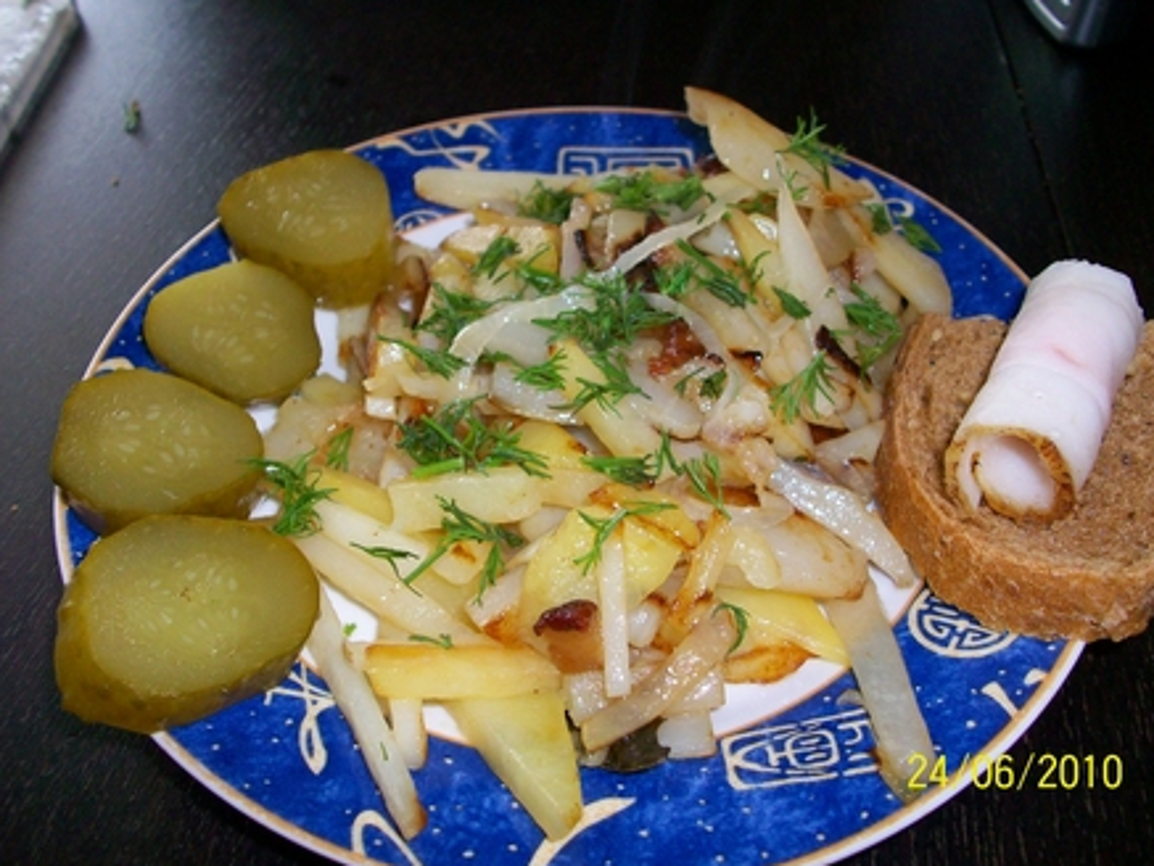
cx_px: 589
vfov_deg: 40.7
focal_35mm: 35
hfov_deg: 52.6
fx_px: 1167
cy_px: 433
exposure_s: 1/60
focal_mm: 5.7
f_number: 2.8
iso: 160
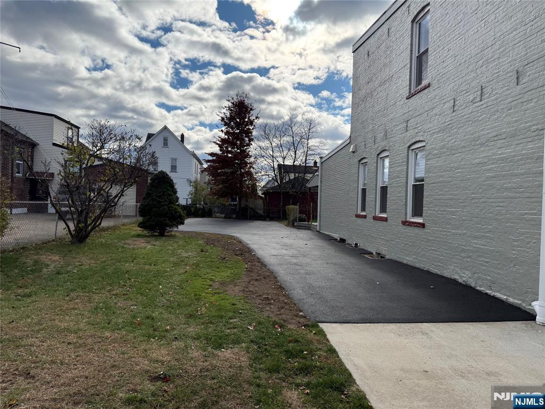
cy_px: 204
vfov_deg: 56.8
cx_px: 272
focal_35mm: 24
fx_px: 378
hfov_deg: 71.6
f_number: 1.78
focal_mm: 6.76
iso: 100
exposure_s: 1/7353
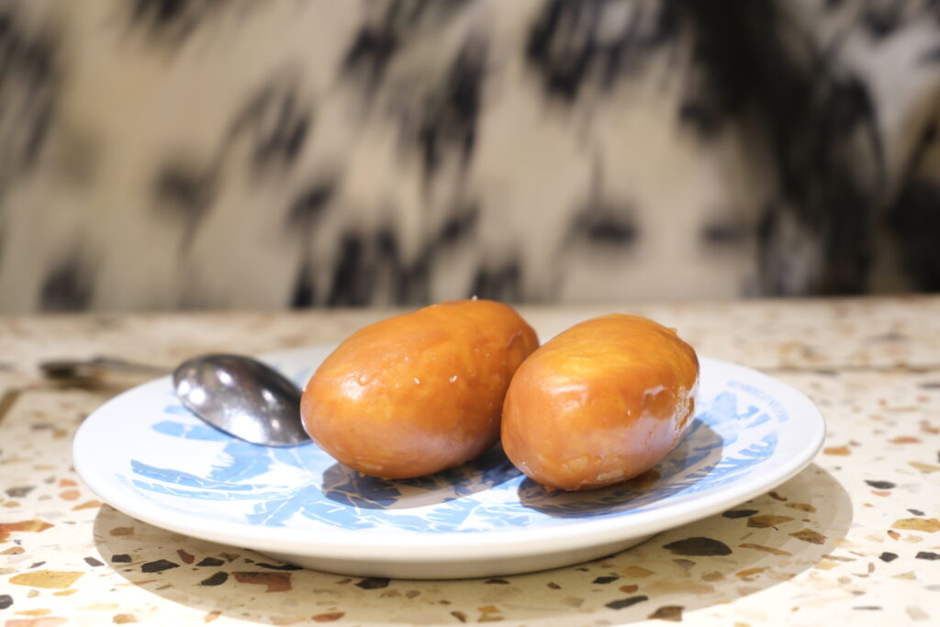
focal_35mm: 75
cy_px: 314
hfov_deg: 27.0
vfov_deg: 18.2
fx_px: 1958
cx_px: 470
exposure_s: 1/4
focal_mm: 50
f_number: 4.8
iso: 500
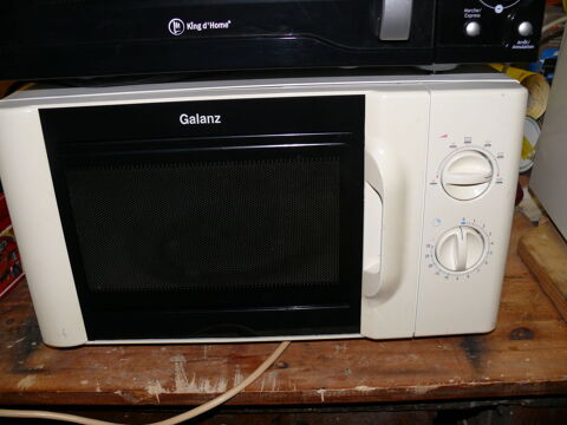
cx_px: 284
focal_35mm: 35
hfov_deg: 52.6
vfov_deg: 40.7
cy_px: 212
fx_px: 573
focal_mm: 7.4
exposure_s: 1/30
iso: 100
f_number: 2.8
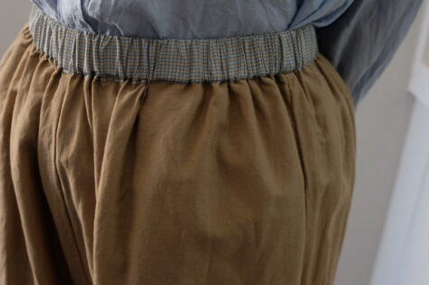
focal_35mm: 40
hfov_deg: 47.9
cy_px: 87
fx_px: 476
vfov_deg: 32.9
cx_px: 150
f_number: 4
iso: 2500
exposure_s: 1/125
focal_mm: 18
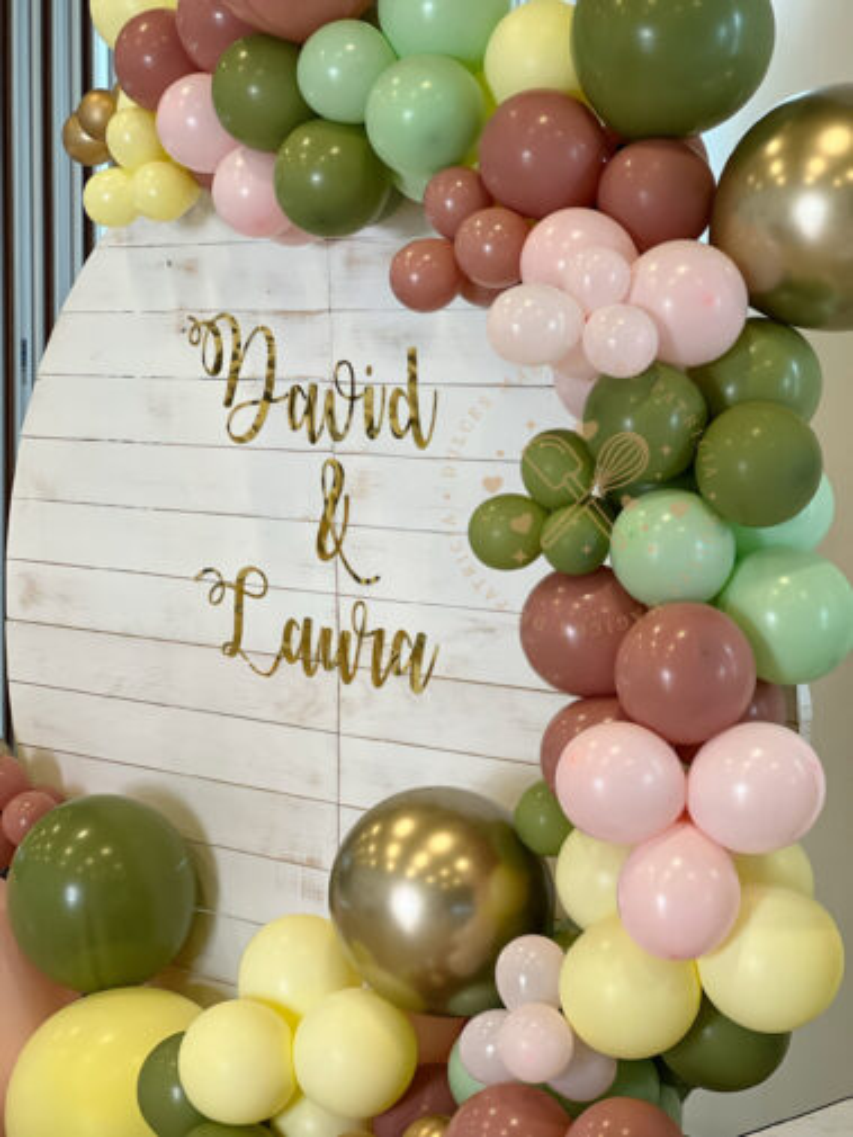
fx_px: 2529
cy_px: 568
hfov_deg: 19.1
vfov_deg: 25.3
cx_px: 426
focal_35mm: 77
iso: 160
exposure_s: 1/33
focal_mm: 9
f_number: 2.8
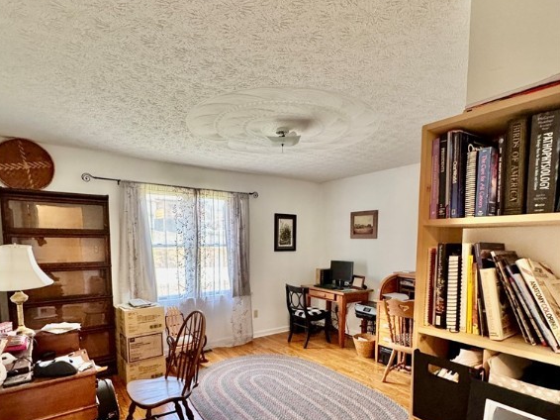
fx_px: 307
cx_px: 278
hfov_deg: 84.7
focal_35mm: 19
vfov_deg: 67.2
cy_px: 271
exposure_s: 1/76
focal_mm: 2.22
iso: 320
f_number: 2.2
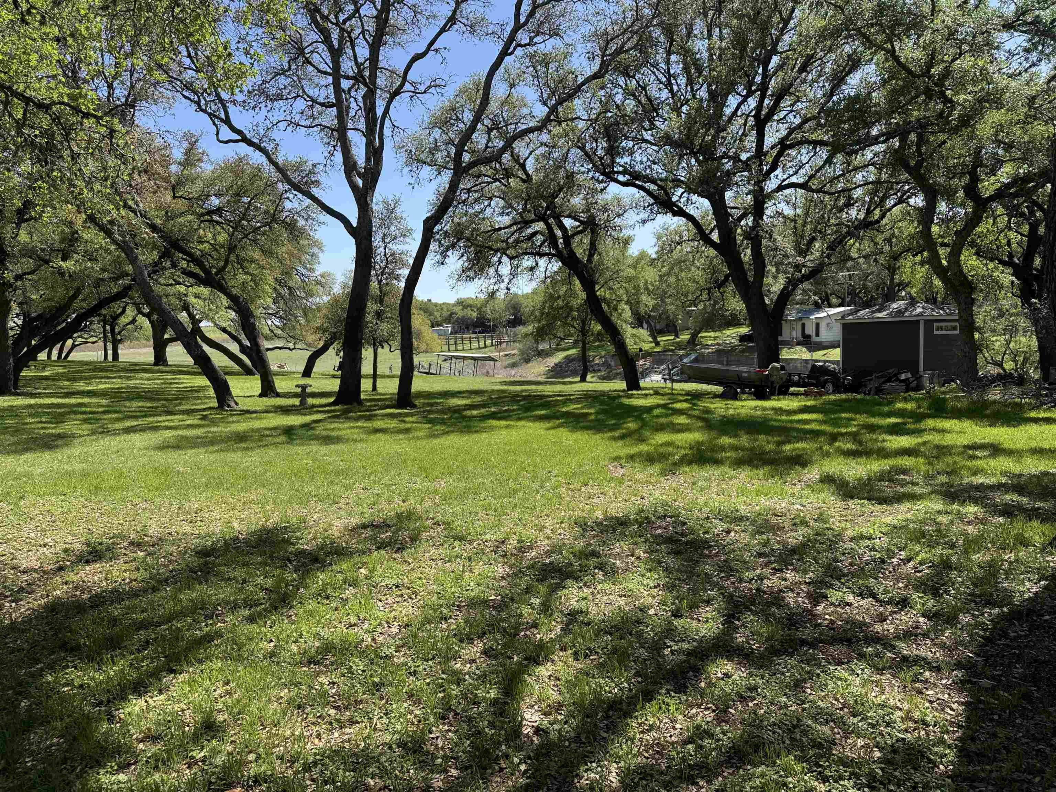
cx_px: 528
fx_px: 732
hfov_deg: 71.6
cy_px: 396
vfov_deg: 56.8
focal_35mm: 24
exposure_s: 1/1923
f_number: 1.78
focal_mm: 6.76
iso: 80
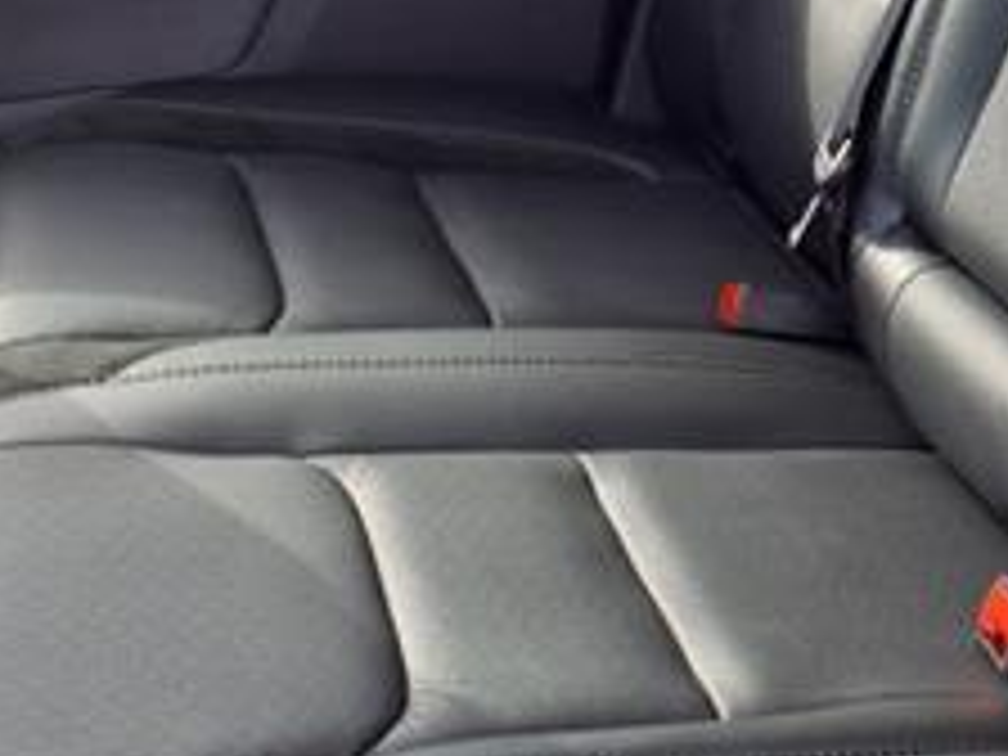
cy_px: -220
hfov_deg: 23.2
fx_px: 2242
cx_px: 1206
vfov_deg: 17.9
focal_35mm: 77
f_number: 1.9
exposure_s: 1/120
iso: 40
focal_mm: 3.58
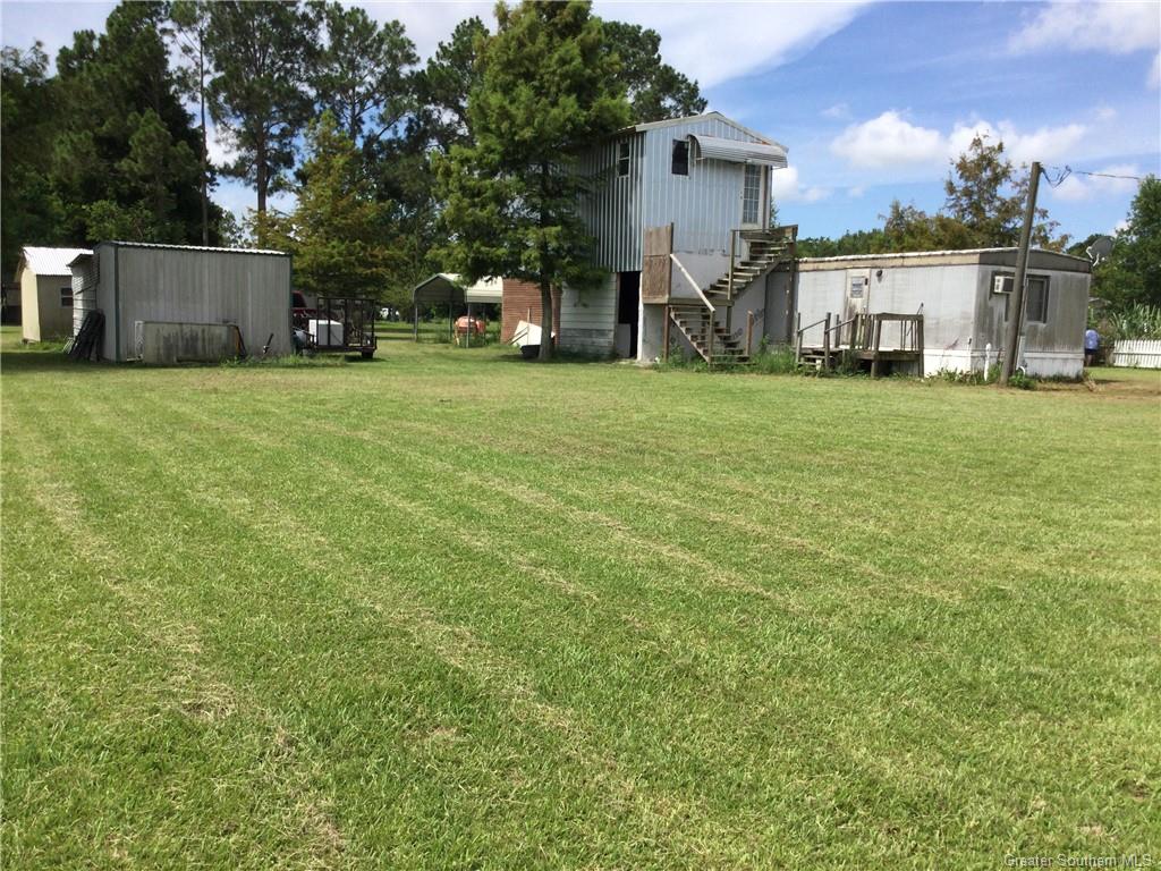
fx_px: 1040
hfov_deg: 58.4
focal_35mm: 31
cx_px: 580
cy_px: 436
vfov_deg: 45.4
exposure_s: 1/1456
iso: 25
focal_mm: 3.3
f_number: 2.4
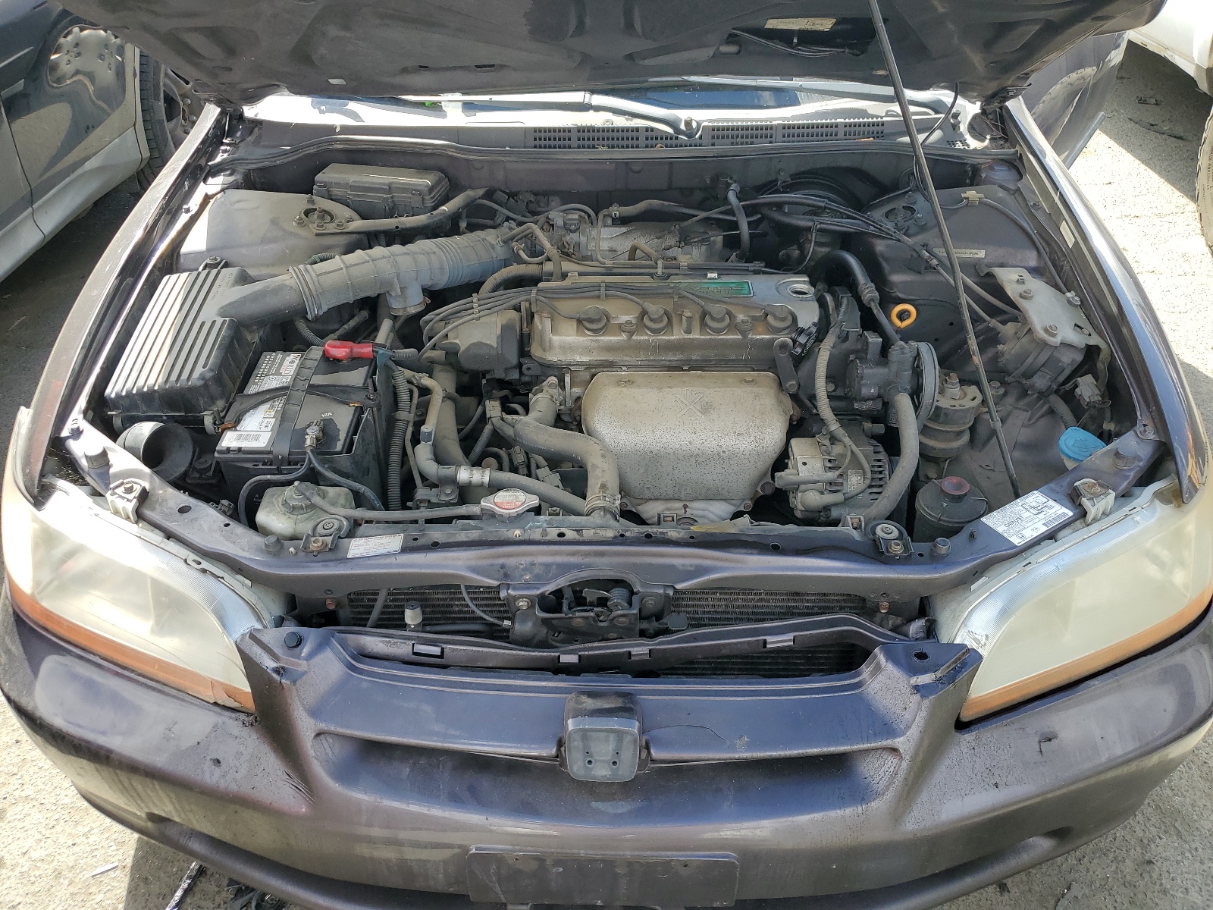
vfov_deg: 53.1
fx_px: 911
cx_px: 606
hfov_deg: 67.3
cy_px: 455
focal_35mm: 26
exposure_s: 1/667
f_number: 1.5
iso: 50
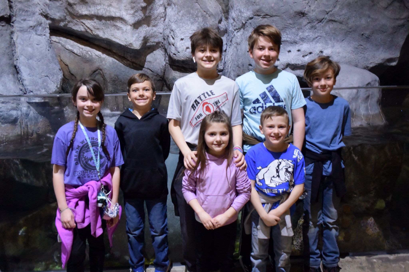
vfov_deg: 34.2
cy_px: 136
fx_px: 443
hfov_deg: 49.6
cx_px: 204
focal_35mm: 39
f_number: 4.2
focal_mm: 14.7
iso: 2000
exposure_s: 1/30
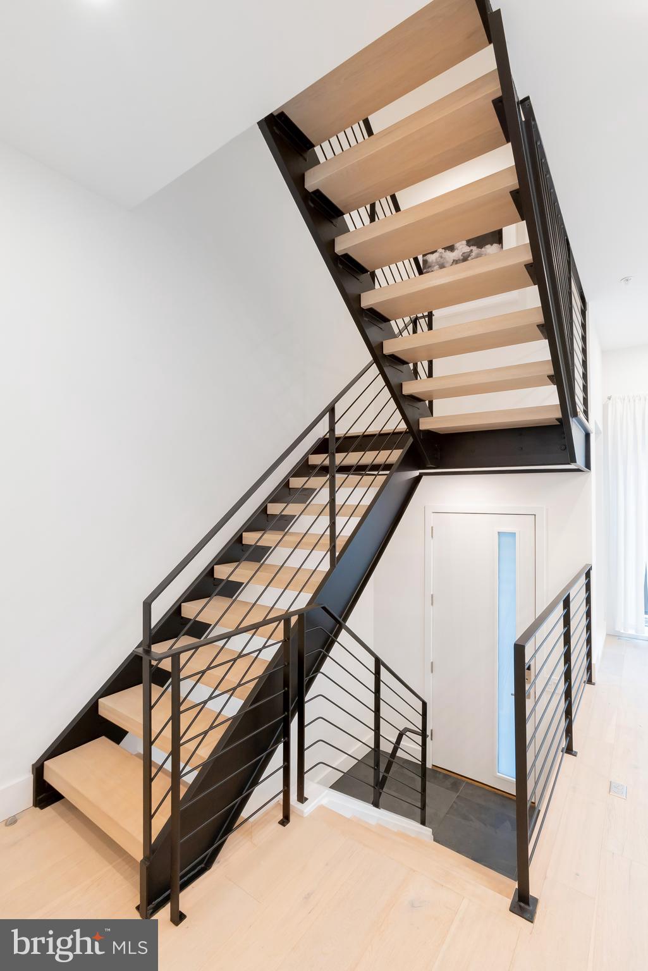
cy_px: 486
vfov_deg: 96.7
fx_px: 432
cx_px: 324
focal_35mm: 16
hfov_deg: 73.8
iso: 800
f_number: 10
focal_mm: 16
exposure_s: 1/8
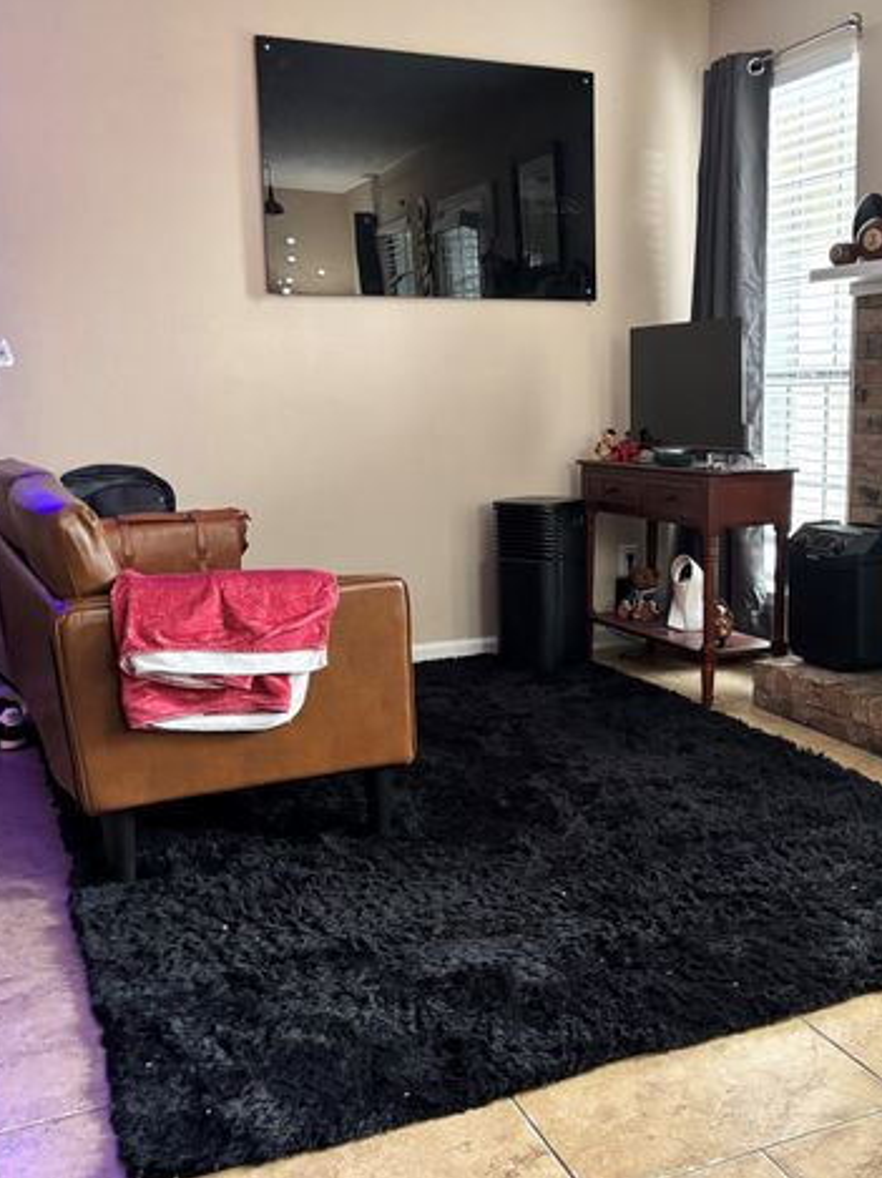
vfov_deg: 50.2
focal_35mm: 37
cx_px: 611
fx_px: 1259
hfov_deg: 38.0
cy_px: 589
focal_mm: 5.96
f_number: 1.6
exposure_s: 1/40
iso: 400
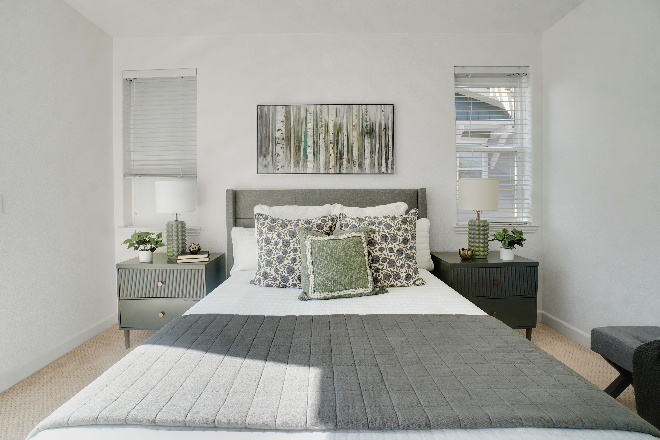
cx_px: 330
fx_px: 275
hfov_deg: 100.4
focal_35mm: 15
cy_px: 220
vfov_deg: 77.3
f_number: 9
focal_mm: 10
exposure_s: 1/40
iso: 125
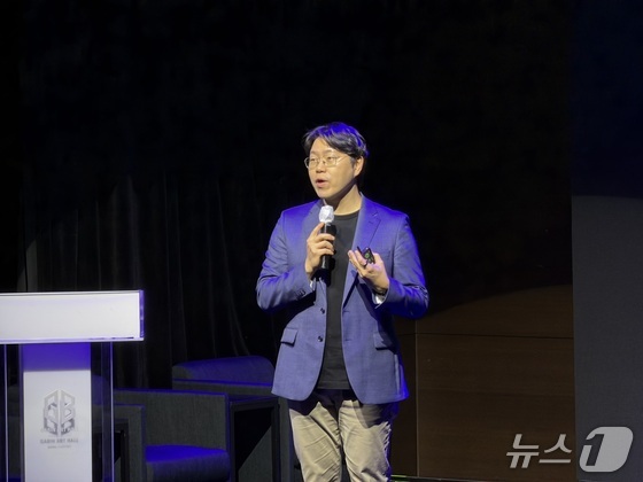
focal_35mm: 200
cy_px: 241
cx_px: 322
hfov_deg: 9.9
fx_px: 3715
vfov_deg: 7.4
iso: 200
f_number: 2.8
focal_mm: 16.89
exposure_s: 1/120
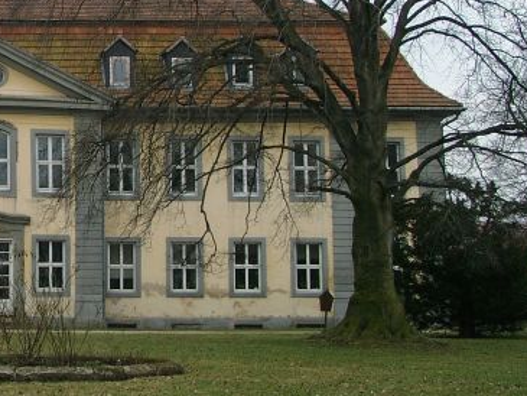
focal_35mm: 81
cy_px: 101
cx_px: -10
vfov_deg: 18.1
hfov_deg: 23.1
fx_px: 1234
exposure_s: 1/226
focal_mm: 7.69
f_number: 4
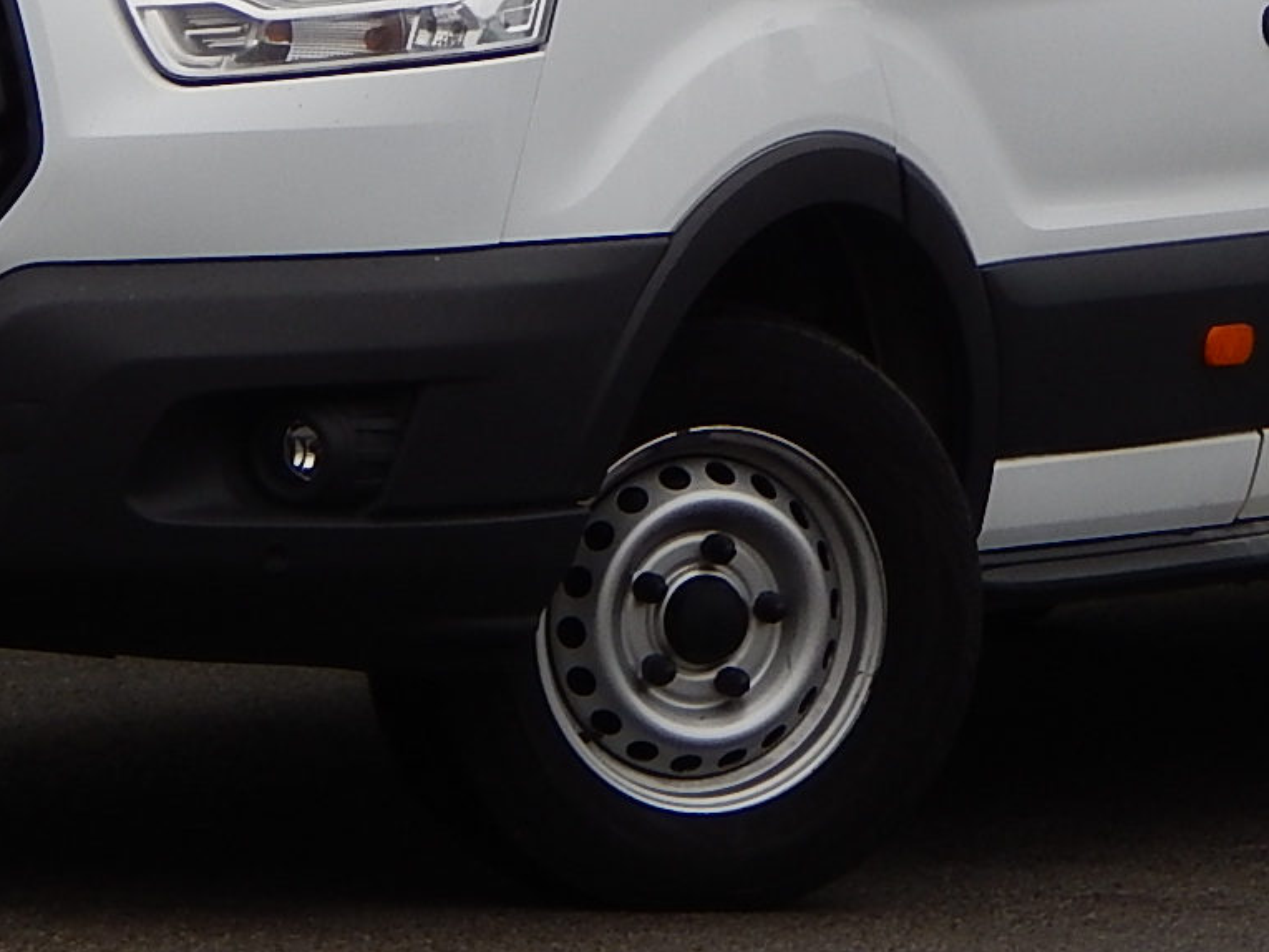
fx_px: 14373
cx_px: 886
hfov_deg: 5.1
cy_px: -340
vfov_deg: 3.8
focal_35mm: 392
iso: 125
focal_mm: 23.4
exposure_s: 1/80
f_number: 4.8
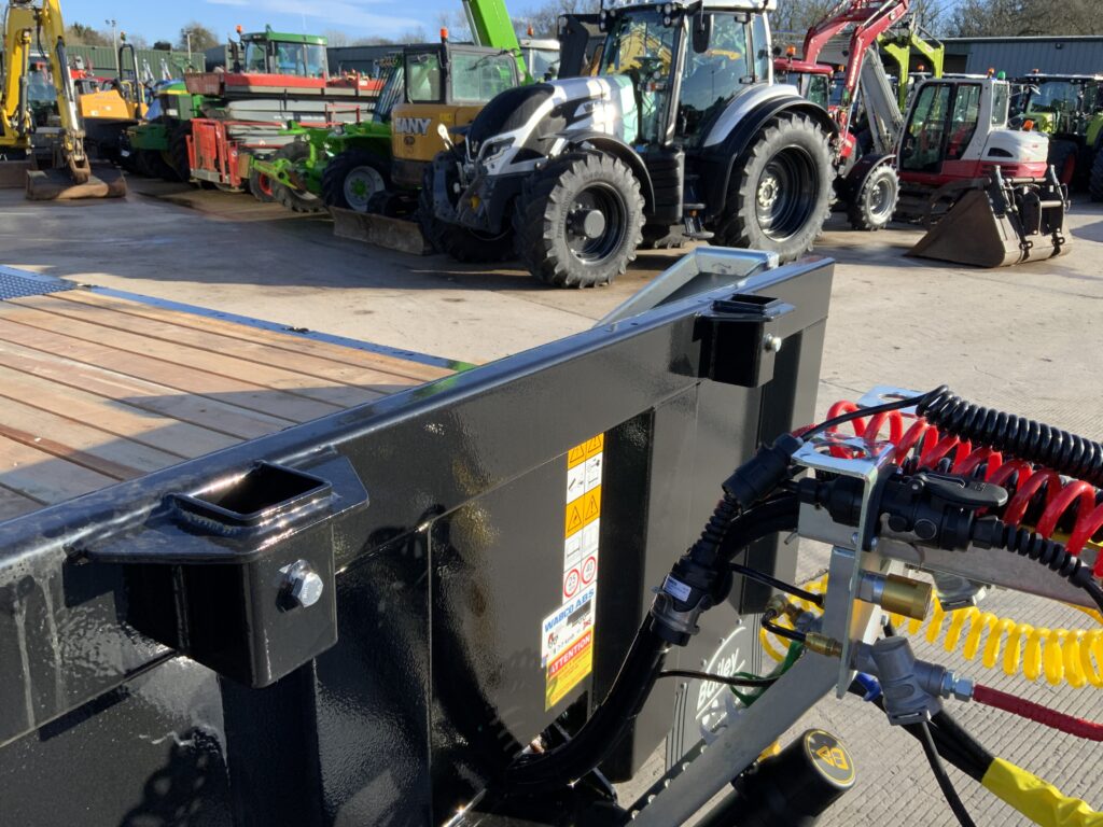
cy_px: 414
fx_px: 924
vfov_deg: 48.2
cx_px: 552
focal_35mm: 29
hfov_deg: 61.7
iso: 16
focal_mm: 3
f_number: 1.8
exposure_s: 1/540
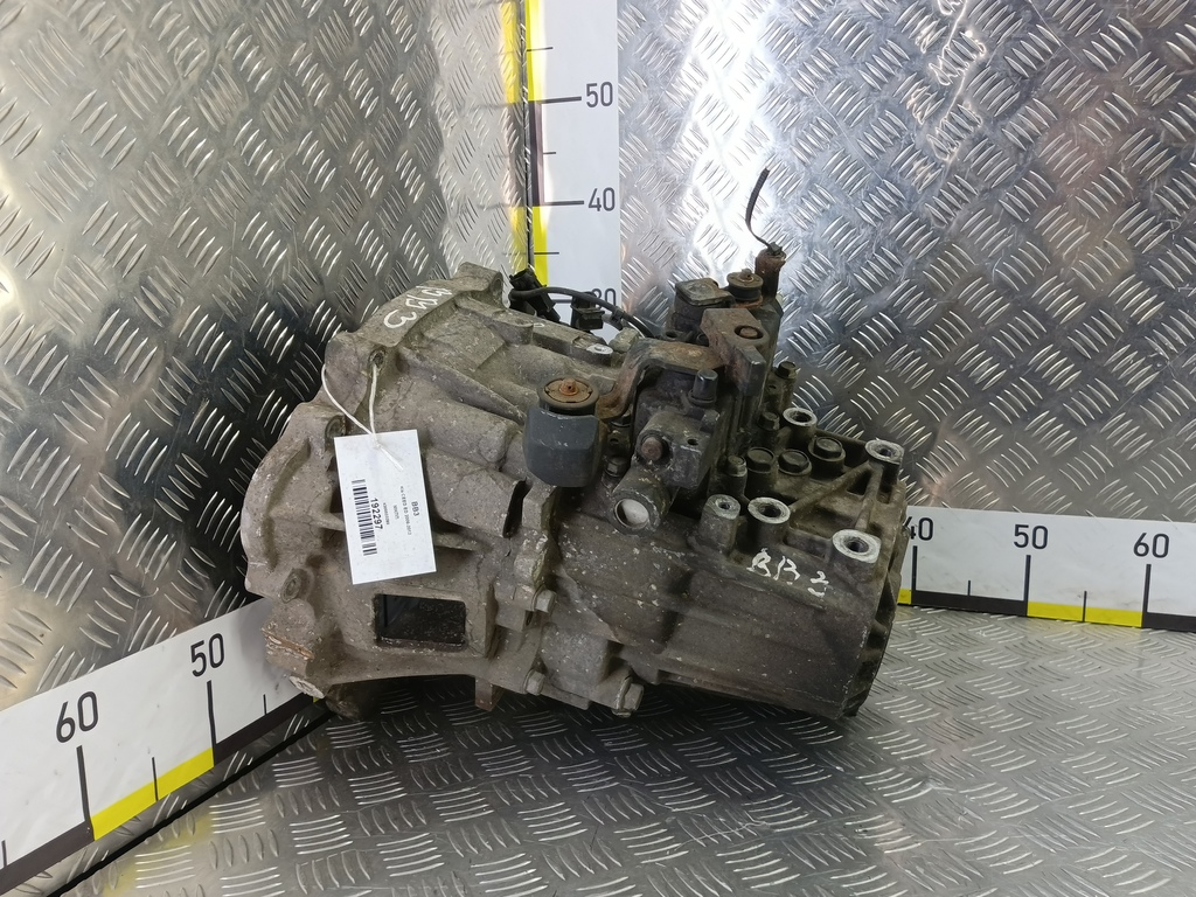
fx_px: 795
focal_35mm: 23
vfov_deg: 58.9
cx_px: 598
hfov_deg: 73.9
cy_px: 448
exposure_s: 1/50
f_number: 1.6
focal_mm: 4.11
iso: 177
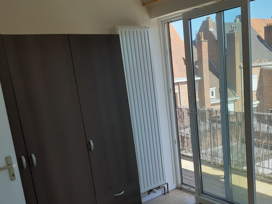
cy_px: 131
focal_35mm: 36
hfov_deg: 50.6
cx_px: 177
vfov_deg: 39.3
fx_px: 283
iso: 40
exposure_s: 1/303
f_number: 1.9
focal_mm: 3.6
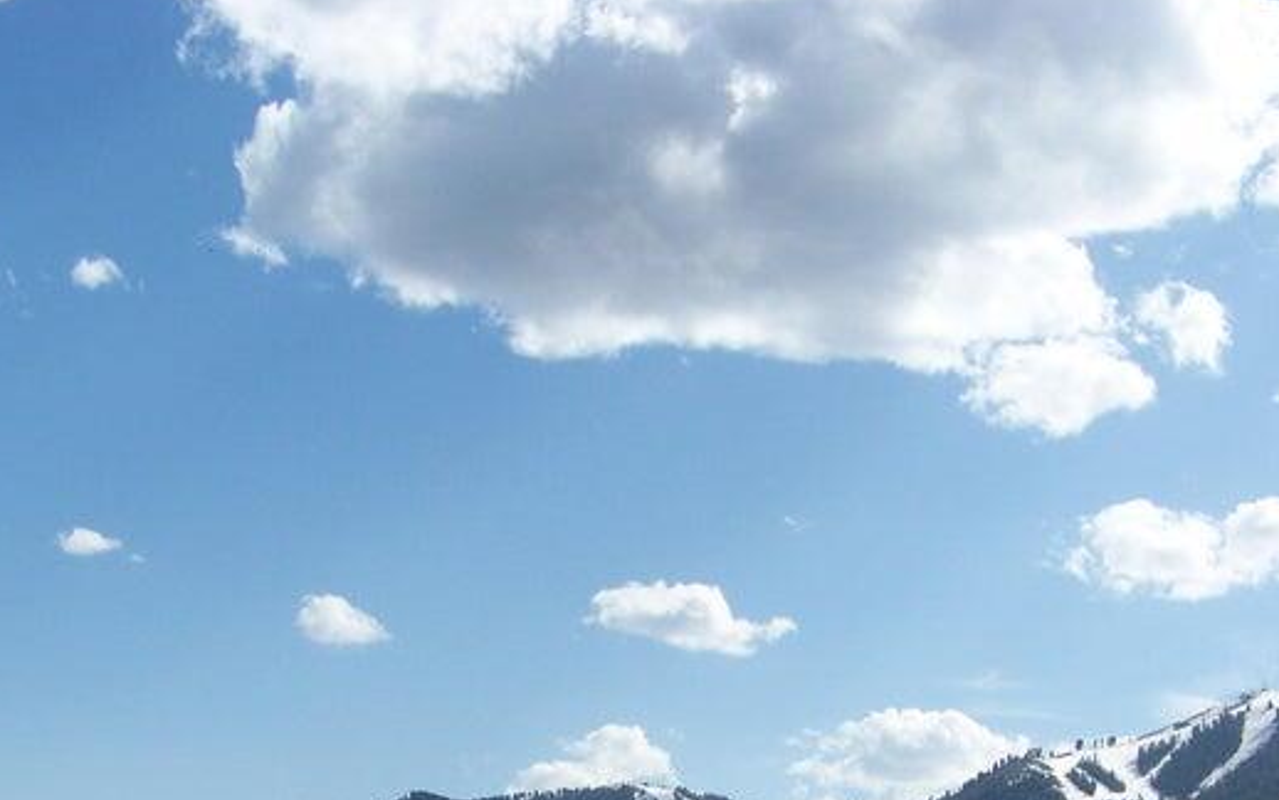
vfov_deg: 17.1
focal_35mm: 75
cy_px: 768
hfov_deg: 27.5
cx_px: 673
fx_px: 2615
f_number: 4
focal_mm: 6.75
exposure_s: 1/800
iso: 64
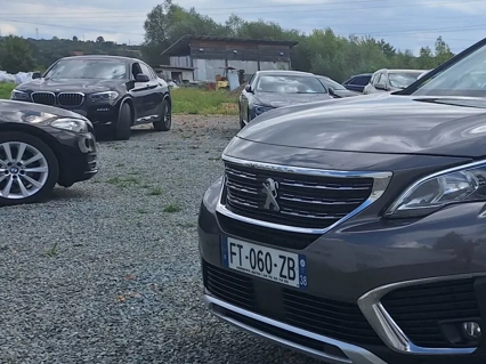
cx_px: 545
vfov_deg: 27.0
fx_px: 758
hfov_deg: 31.3
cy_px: 213
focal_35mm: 54
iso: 40
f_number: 1.8
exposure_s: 1/3571
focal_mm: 5.54
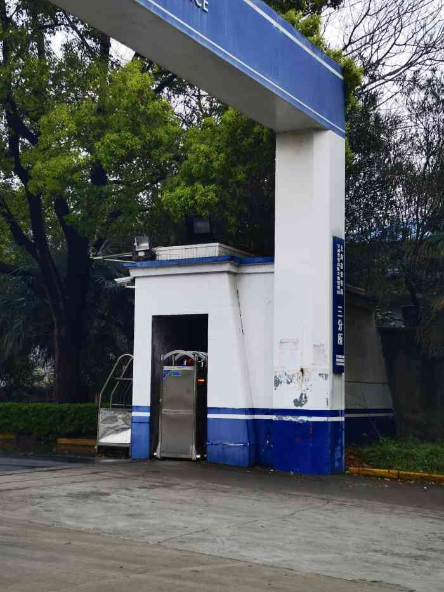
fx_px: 992
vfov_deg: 33.2
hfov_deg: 25.2
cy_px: 296
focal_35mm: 58
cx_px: 222
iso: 50
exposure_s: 1/667
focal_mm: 6.67
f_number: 1.9
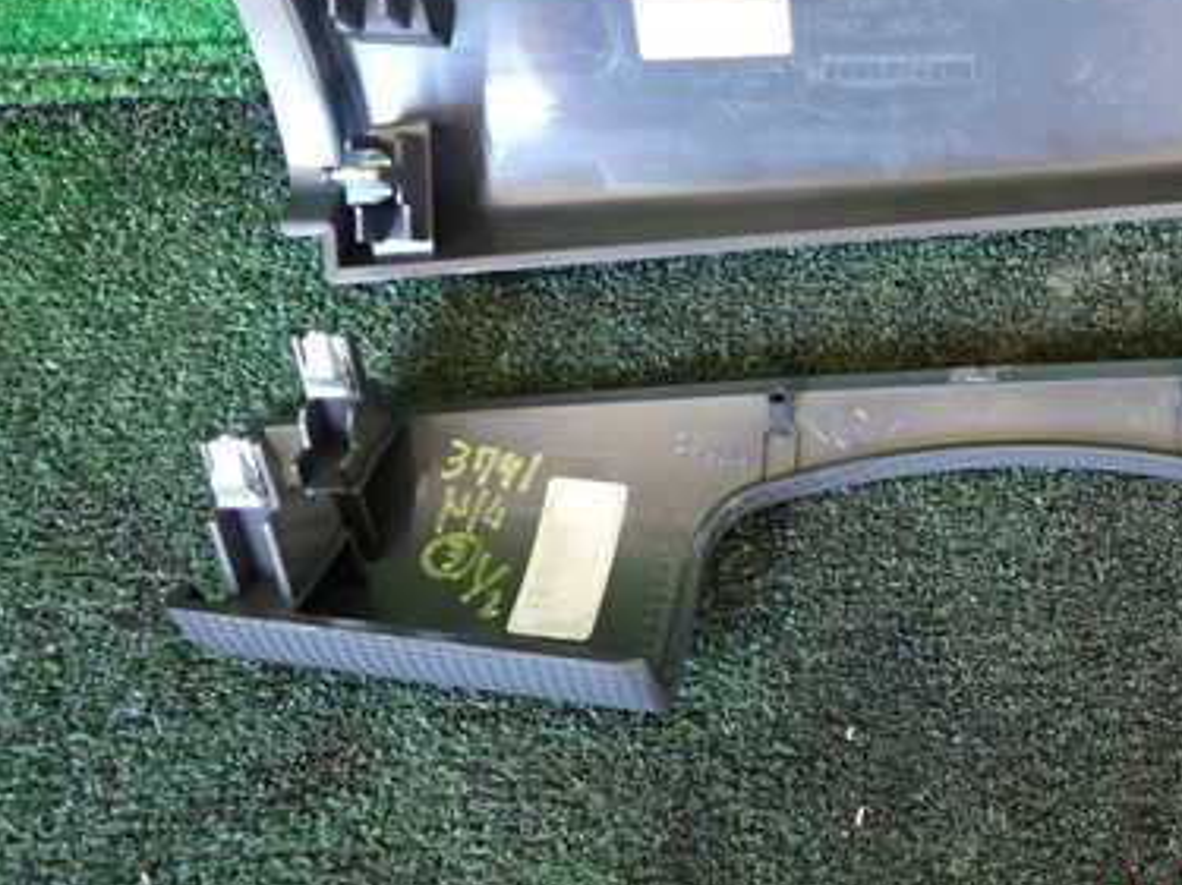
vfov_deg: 35.4
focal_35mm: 40
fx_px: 1365
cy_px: 258
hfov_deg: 45.2
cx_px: 883
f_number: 2
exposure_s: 1/30
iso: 250
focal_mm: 4.5
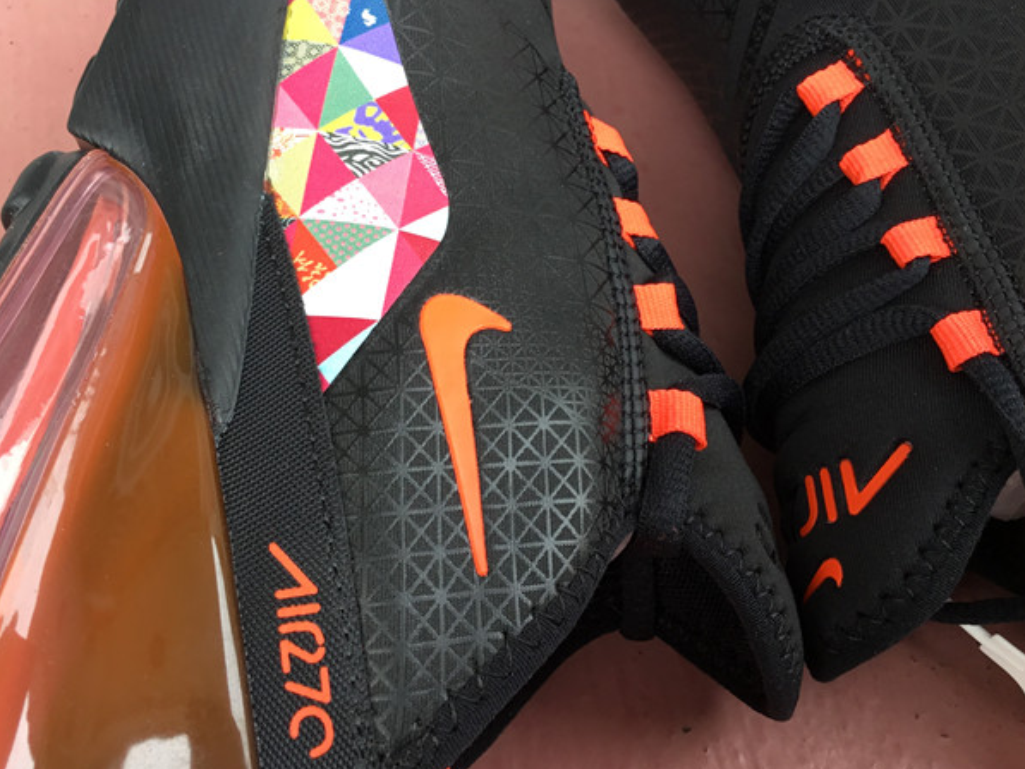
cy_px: 311
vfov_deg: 35.0
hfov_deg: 45.6
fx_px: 1214
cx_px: 424
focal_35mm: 41
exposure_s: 1/50
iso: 32
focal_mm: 3.3
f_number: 2.4
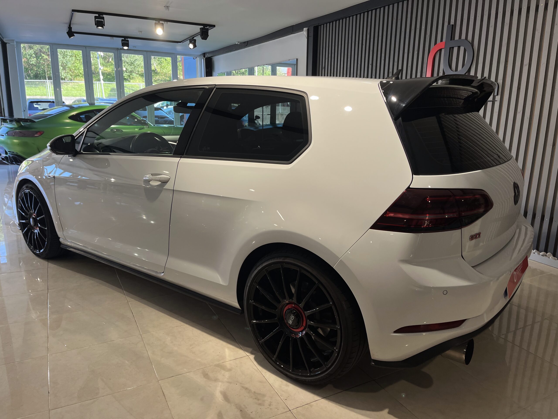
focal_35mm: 26
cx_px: 279
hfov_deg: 67.3
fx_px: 419
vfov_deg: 53.1
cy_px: 210
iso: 40
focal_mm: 5.1
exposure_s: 1/213
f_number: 1.6
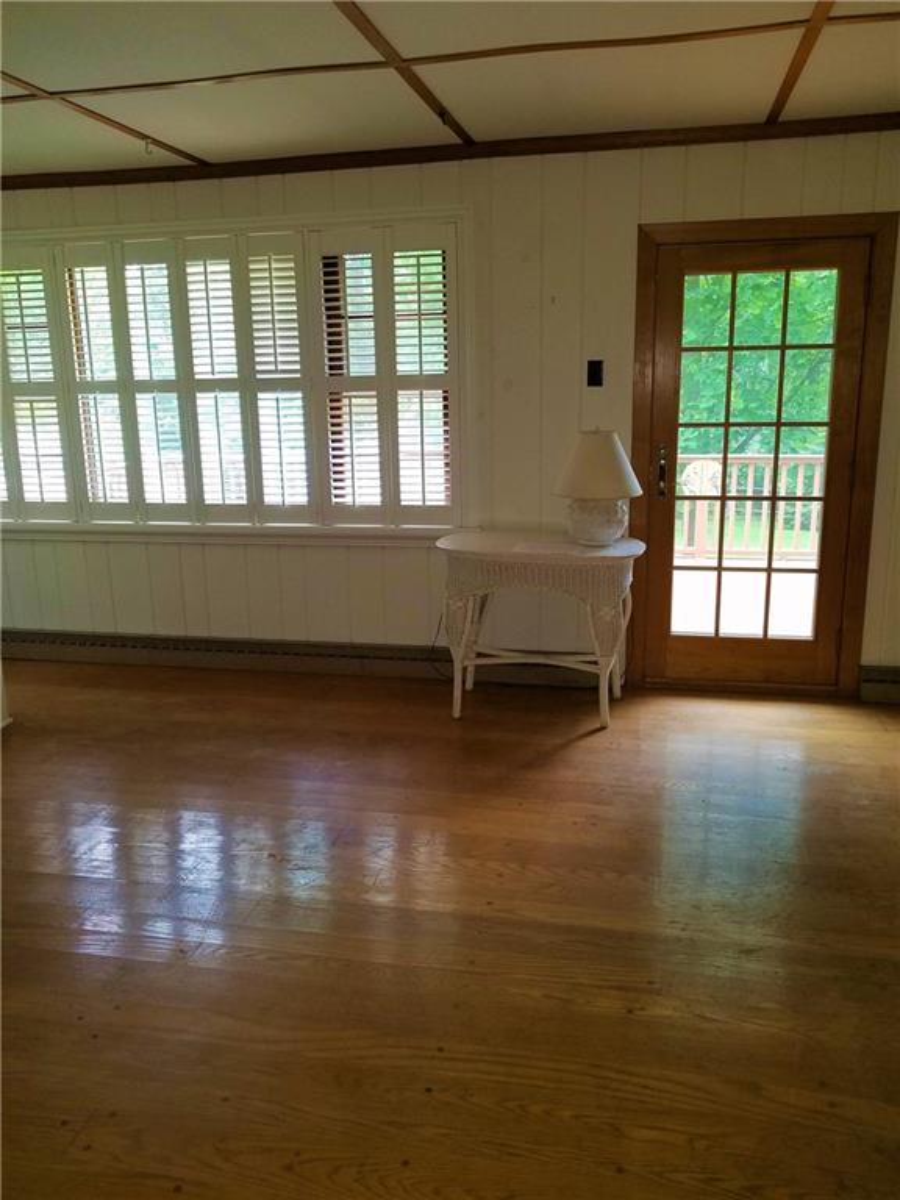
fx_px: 901
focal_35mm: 26
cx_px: 450
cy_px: 600
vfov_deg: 67.3
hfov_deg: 53.1
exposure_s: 1/25
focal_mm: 4.2
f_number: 1.7
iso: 160
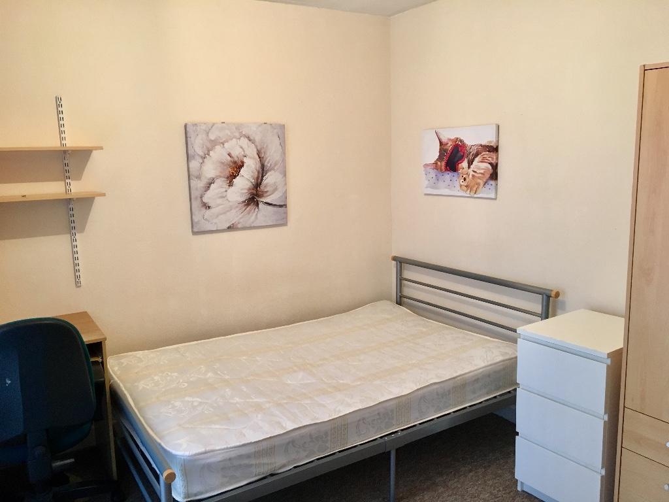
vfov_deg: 48.2
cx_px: 334
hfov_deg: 61.7
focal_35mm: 29
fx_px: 560
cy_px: 251
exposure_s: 1/33
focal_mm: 4.15
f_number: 2.2
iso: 125
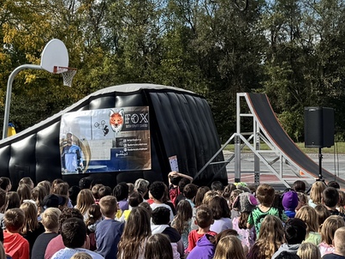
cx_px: 228
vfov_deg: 23.7
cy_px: 51
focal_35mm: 61
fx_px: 608
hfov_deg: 31.5
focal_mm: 6.76
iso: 80
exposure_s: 1/3802
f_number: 1.78
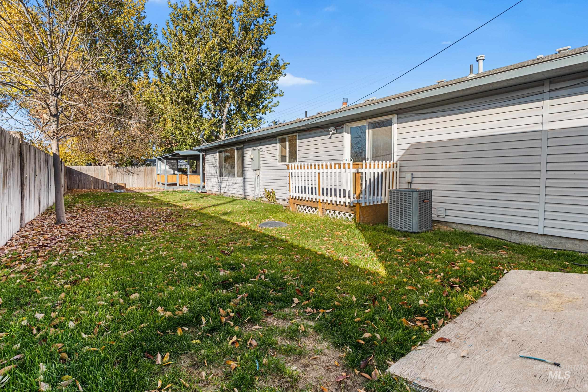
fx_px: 269
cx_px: 294
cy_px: 196
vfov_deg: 72.1
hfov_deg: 95.0
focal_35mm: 16
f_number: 9
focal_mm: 16.5
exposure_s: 1/100
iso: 250
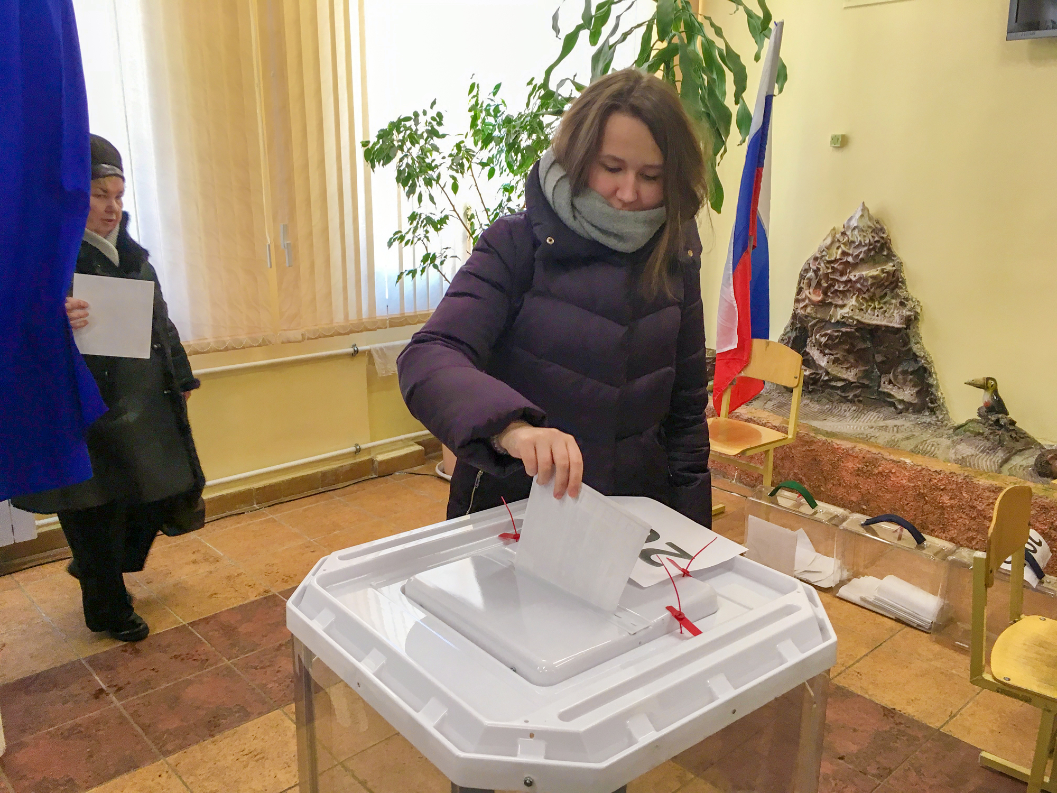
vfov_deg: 48.2
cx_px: 528
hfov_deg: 61.7
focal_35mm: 29
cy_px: 396
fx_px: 886
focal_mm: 4.15
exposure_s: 1/33
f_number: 2.2
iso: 40
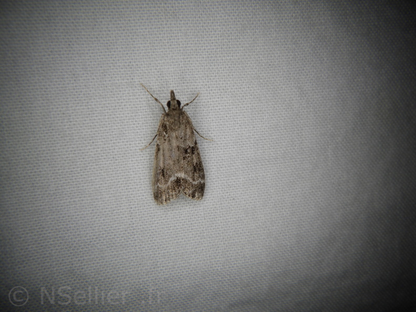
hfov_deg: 54.0
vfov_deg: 41.8
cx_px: 208
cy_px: 156
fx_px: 409
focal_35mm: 34
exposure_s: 1/1250
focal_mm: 6.1
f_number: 4.6
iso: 125
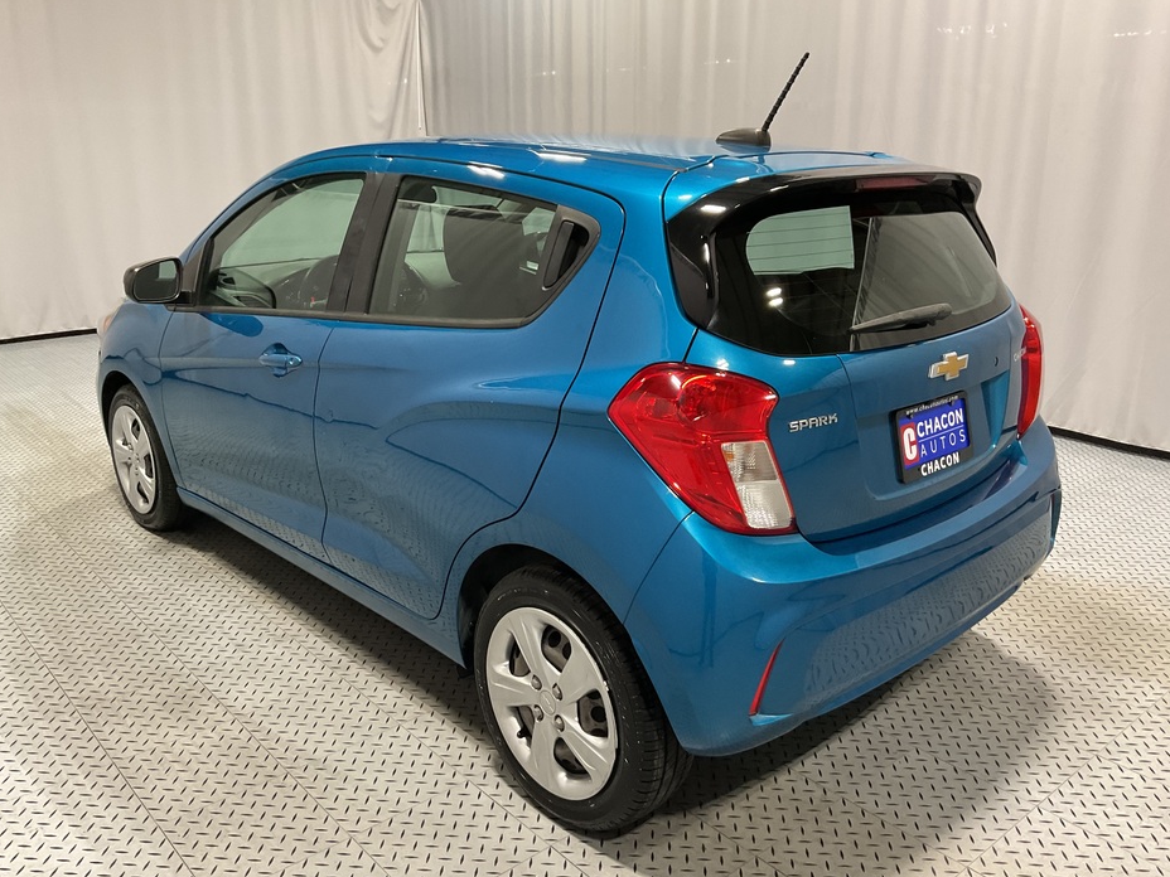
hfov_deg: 60.0
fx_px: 1014
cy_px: 427
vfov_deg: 46.8
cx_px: 571
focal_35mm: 30
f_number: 1.8
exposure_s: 1/60
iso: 100
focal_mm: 3
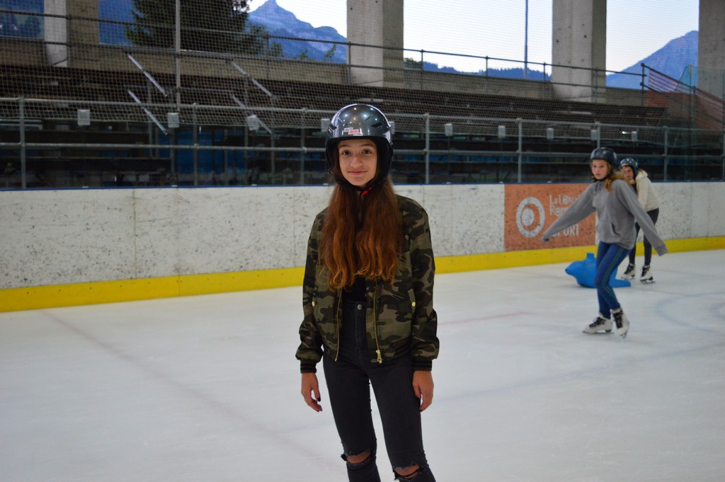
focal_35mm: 44
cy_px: 241
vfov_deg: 30.8
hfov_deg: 45.0
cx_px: 362
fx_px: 875
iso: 1600
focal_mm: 29
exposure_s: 1/250
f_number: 4.2
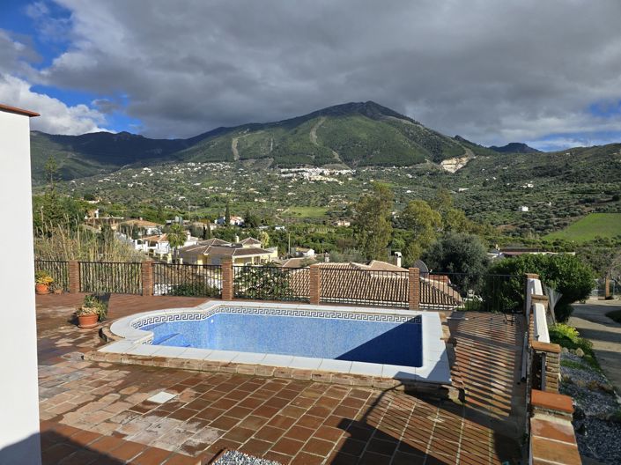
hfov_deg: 74.0
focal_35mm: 23
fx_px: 412
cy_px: 232
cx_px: 310
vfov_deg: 58.8
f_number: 1.7
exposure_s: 1/1307
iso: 12
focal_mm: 6.3
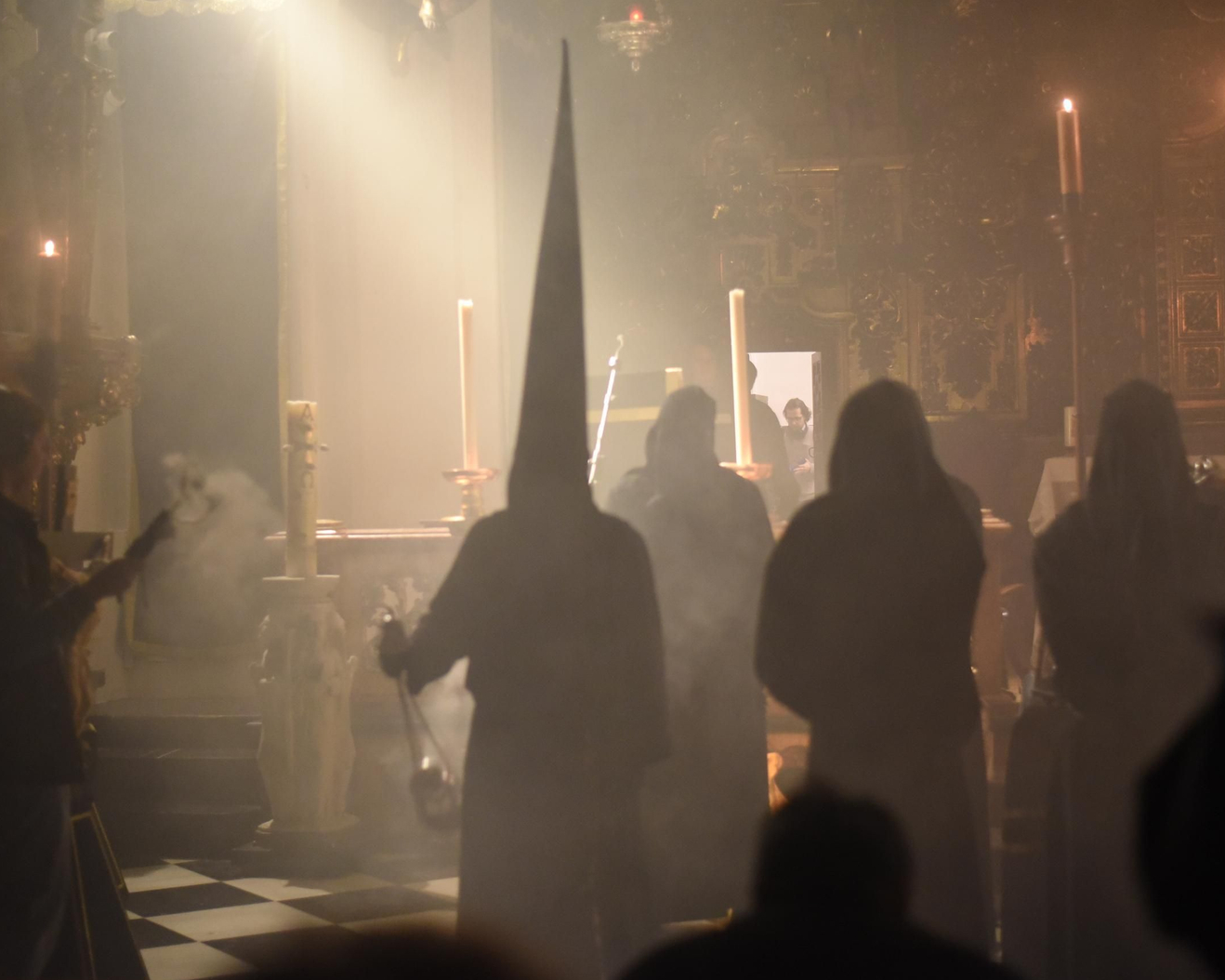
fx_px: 2066
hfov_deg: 33.0
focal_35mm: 57
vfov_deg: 26.7
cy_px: 494
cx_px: 640
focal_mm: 50
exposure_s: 1/50
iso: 4000
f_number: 1.8
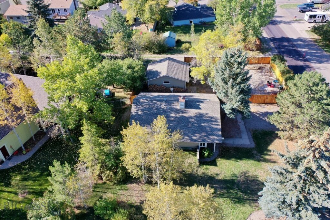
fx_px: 257
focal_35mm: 28
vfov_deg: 46.4
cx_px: 165
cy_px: 110
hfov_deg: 65.5
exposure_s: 1/30
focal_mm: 10.26
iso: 120
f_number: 2.8
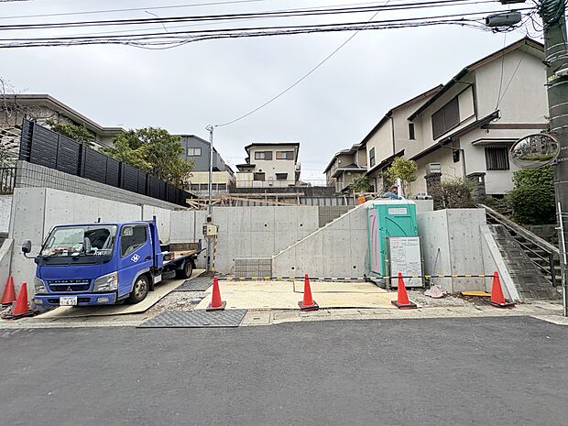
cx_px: 284
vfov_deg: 85.7
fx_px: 230
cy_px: 213
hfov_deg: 102.1
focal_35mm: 14
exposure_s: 1/932
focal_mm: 2.22
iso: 40
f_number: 2.2
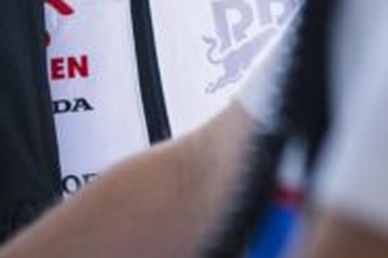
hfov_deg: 9.7
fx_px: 2249
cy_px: -140
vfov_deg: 6.5
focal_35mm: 209
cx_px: -135
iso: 800
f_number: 2
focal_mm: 50
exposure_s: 1/400
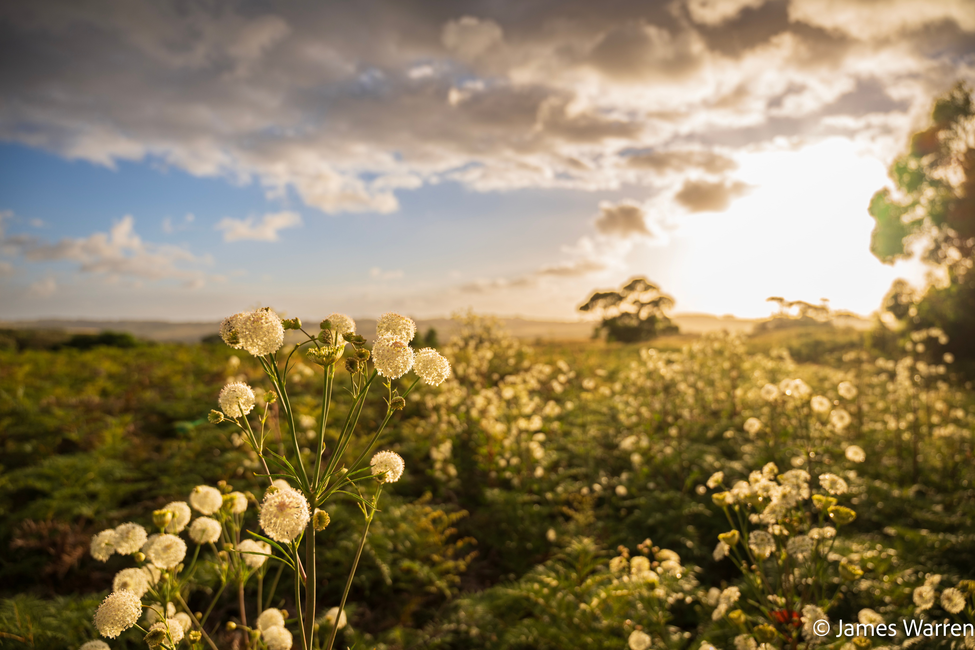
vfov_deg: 53.1
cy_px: 325
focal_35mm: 24
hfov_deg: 73.7
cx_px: 488
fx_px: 650
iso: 64
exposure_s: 1/640
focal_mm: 24
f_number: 4
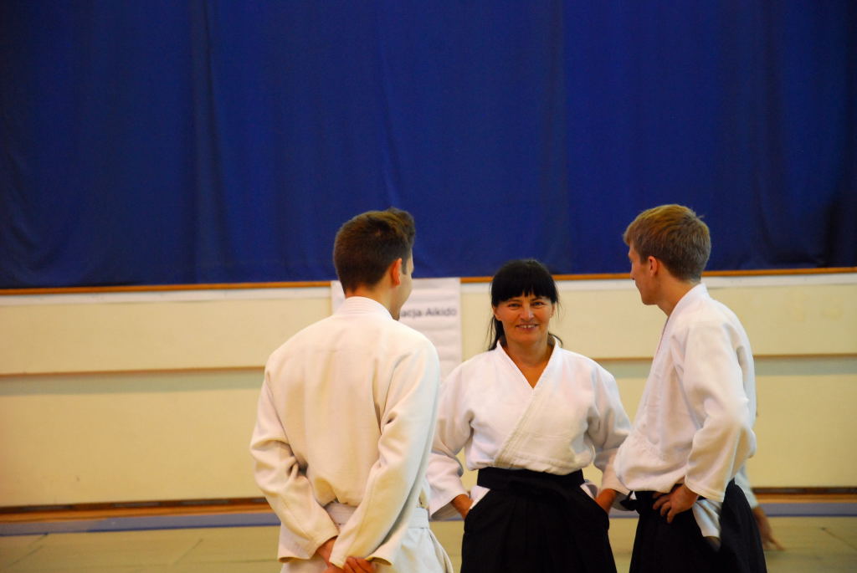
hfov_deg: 16.1
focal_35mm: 128
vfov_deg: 10.8
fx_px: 3038
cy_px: 286
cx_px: 428
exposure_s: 1/50
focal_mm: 85
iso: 800
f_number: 5.6
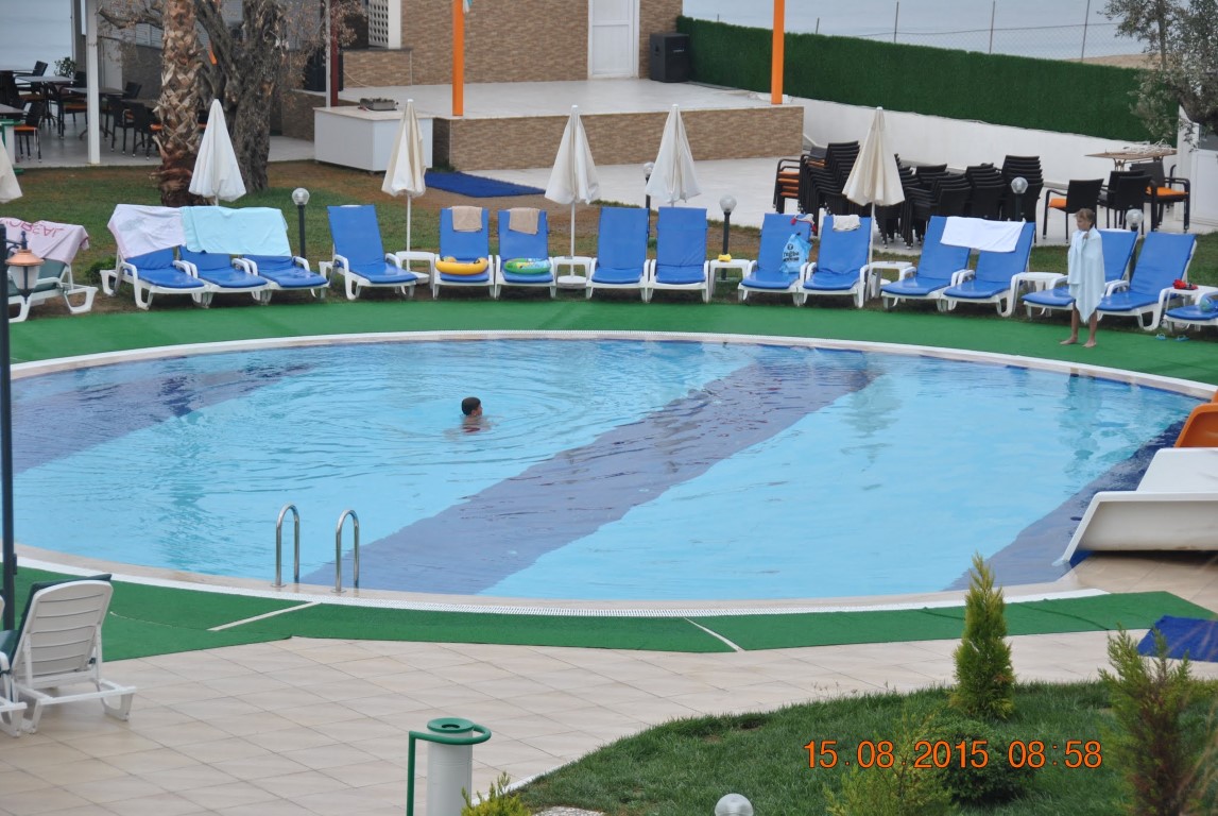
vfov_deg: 11.2
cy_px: 408
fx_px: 4167
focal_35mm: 123
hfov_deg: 16.6
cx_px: 609
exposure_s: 1/500
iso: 200
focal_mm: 82
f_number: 5.6
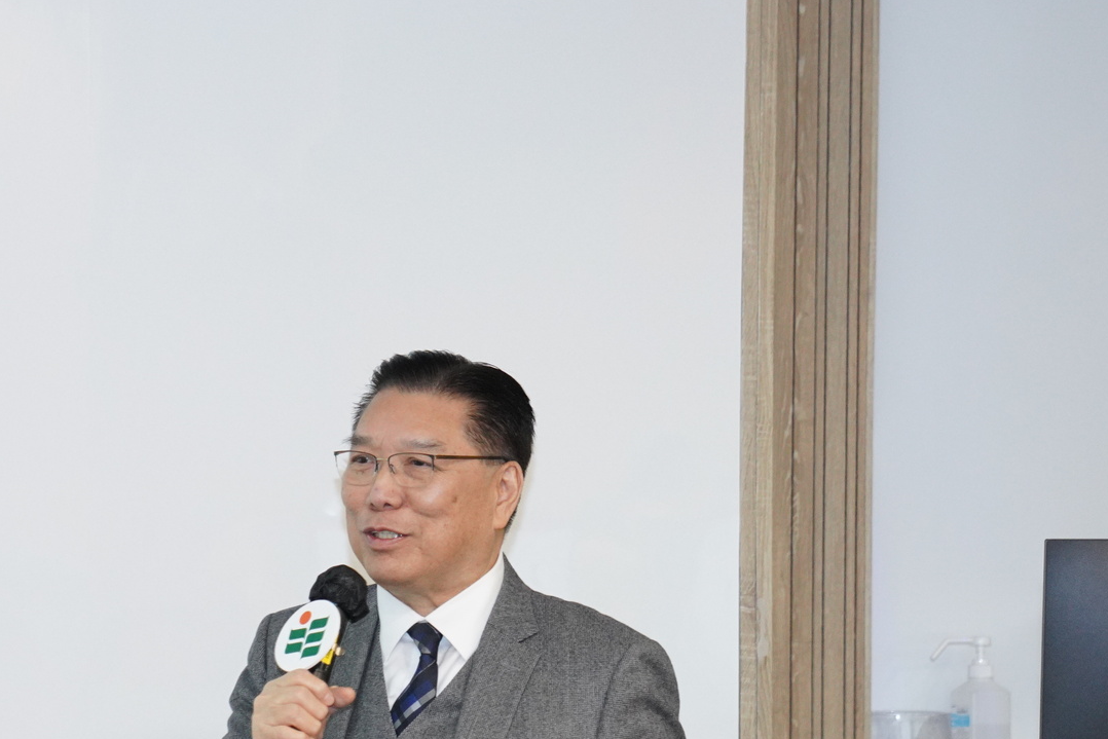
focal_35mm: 187
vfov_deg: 7.3
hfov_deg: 11.0
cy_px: 578
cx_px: 290
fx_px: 5756
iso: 2000
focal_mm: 70
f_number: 2.8
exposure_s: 1/160
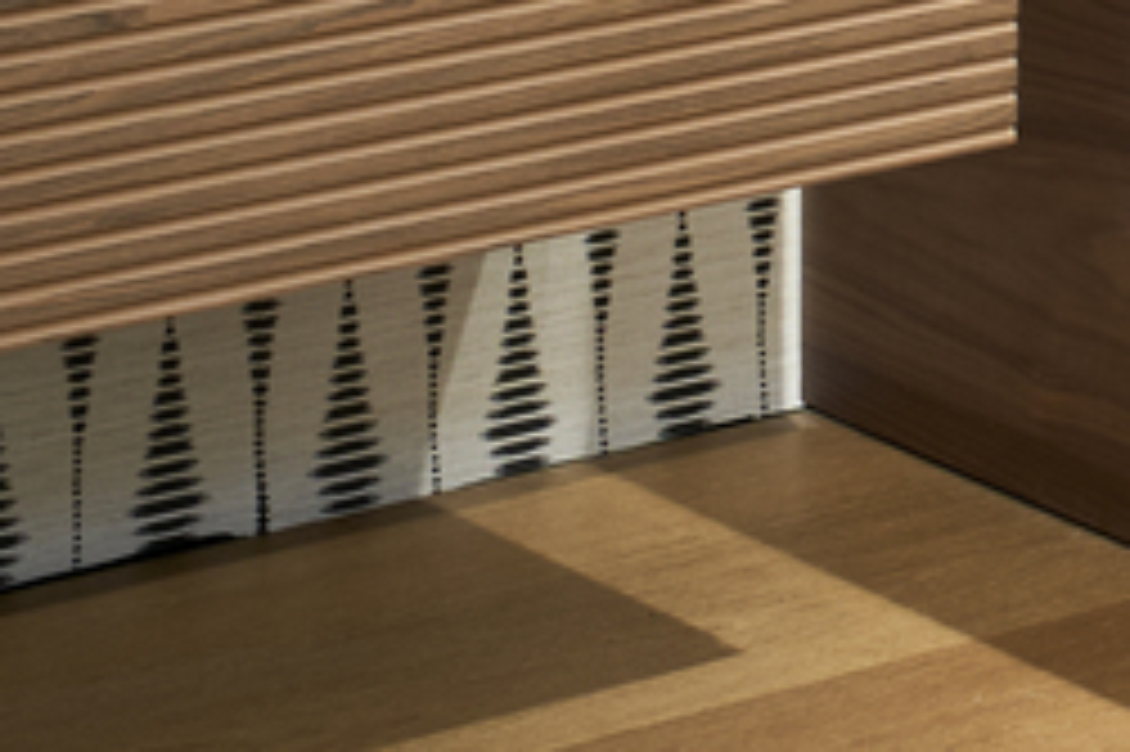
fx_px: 6368
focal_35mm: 203
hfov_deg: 9.7
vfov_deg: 6.3
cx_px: 1967
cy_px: -1405
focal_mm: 34
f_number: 9
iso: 100
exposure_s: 1/2.5
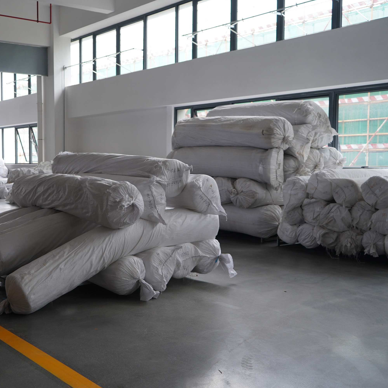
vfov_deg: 40.9
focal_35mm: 41
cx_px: 115
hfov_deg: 40.2
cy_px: 194
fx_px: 520
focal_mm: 32
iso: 250
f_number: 4
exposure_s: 1/60
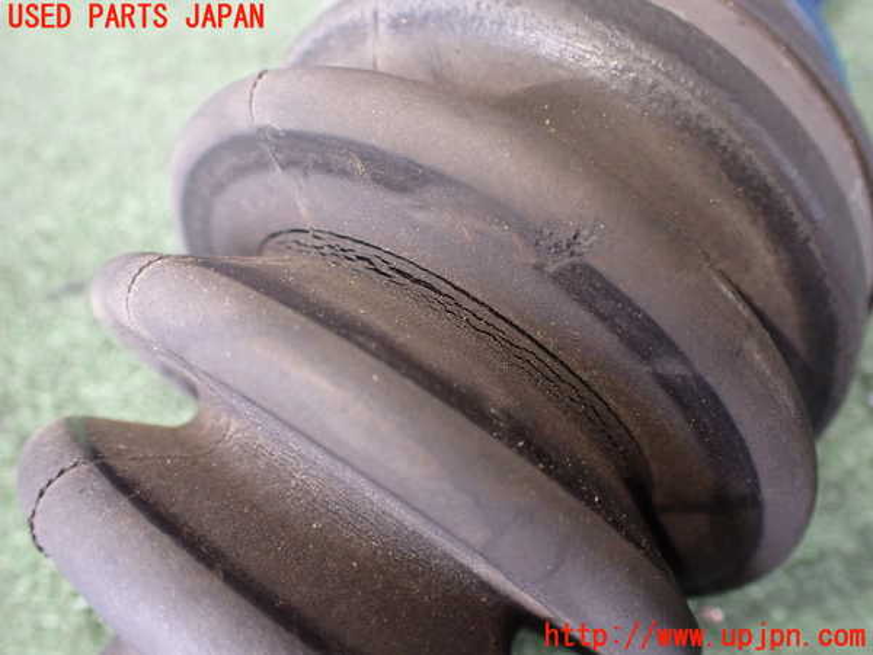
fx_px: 757
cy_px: 328
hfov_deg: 60.0
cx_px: 436
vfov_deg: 46.8
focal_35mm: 30
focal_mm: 5.4
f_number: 2.3
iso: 500
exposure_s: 1/125
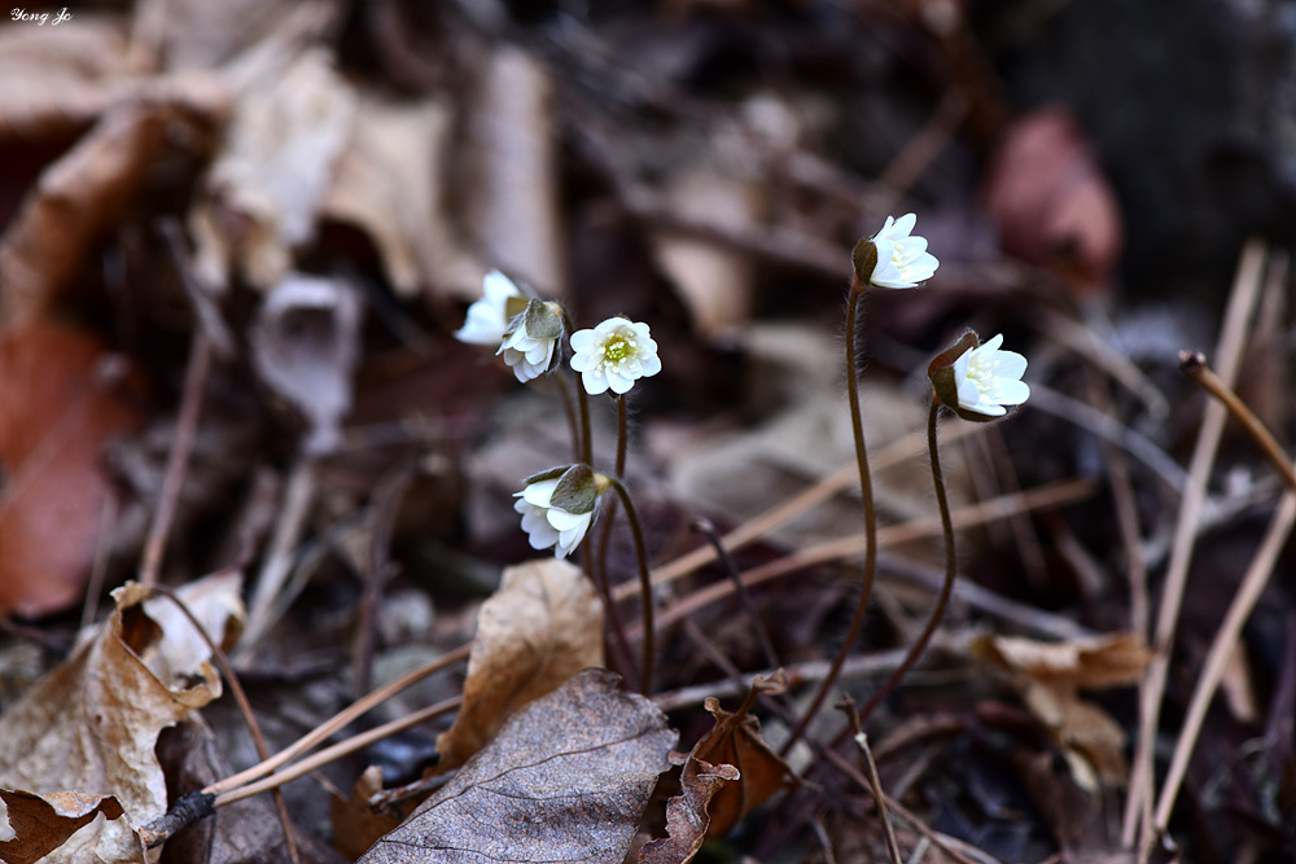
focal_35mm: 105
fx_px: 3780
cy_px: 432
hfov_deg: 19.5
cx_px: 648
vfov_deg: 13.0
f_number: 7.1
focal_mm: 105
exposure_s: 1/50
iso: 200
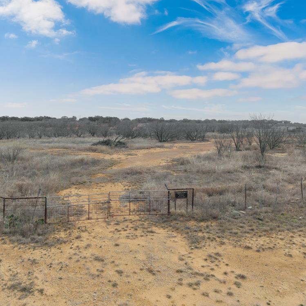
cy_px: 150
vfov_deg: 55.6
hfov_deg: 54.9
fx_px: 290
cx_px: 111
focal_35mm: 29
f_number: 1.8
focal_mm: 8.67
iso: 180
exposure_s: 1/8000
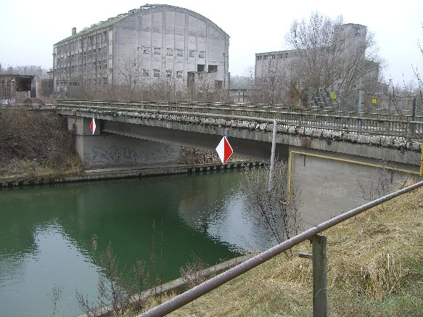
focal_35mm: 38
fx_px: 464
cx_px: 212
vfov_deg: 37.7
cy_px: 158
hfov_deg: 49.0
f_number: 2.8
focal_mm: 7.9
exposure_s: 1/125
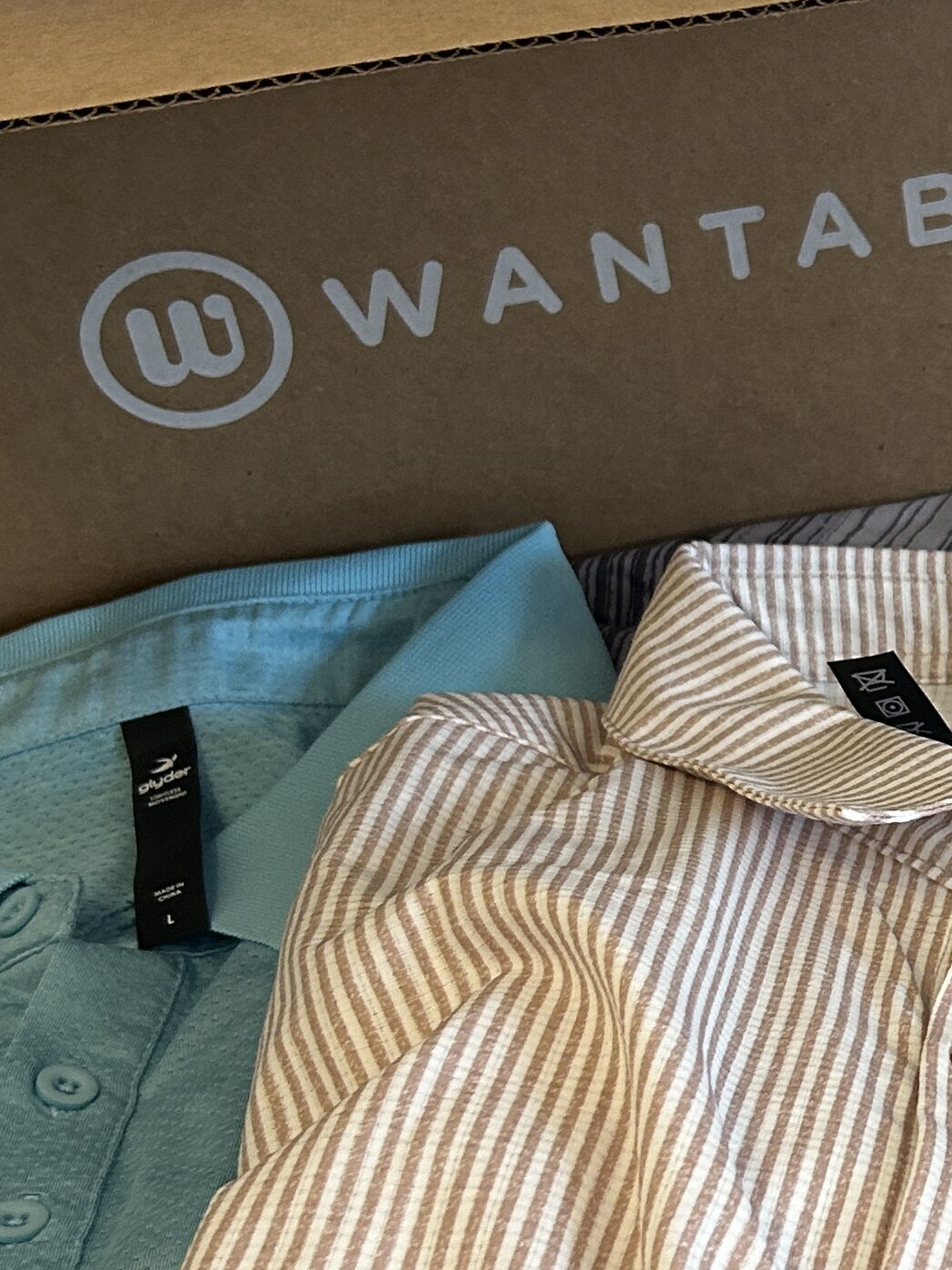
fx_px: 2751
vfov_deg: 26.0
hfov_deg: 18.5
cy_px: 643
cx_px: 1185
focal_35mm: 75
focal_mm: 5.7
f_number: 1.5
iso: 160
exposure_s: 1/60
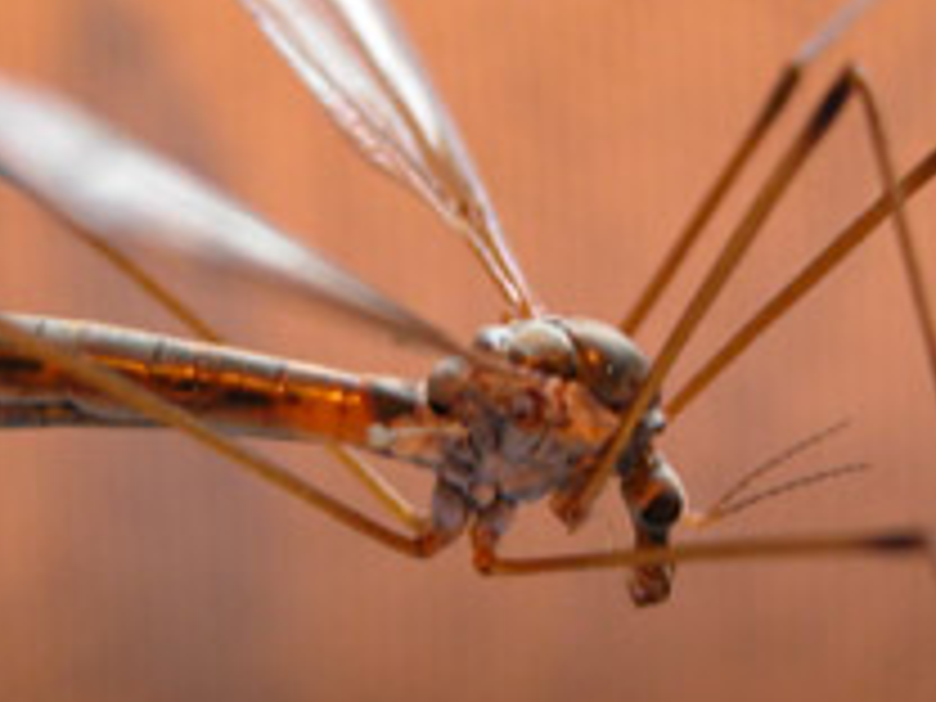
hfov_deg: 9.8
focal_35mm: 201
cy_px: 468
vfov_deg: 7.4
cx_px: 511
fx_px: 5435
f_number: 3.5
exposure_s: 1/45.3
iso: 100
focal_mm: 21
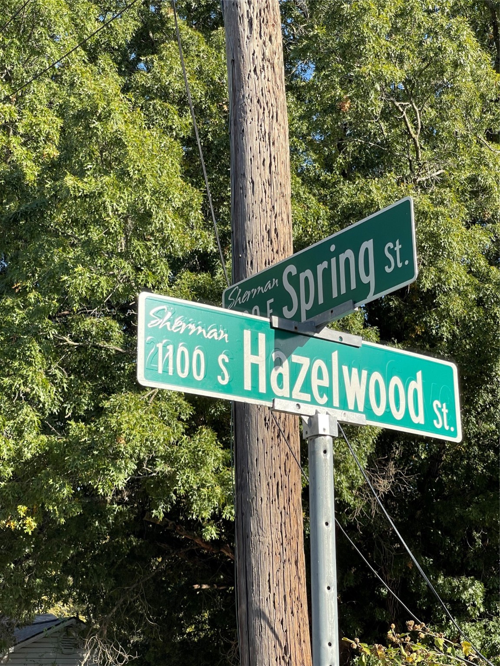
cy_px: 333
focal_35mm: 64
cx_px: 250
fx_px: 1233
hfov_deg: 22.9
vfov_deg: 30.3
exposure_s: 1/369
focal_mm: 7.5
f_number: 2.2
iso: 20
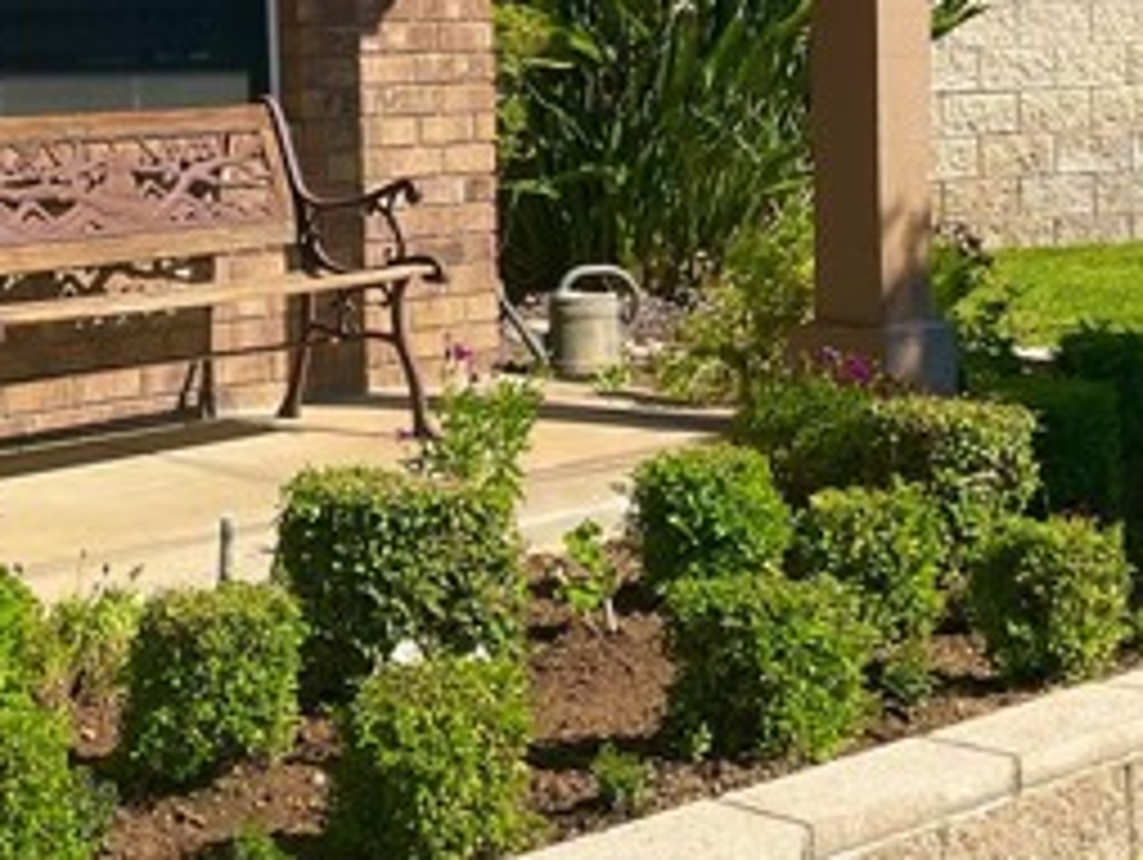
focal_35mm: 73
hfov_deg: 26.0
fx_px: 2413
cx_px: 184
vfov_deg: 20.1
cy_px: 275
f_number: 1.8
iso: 16
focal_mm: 3
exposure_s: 1/1848
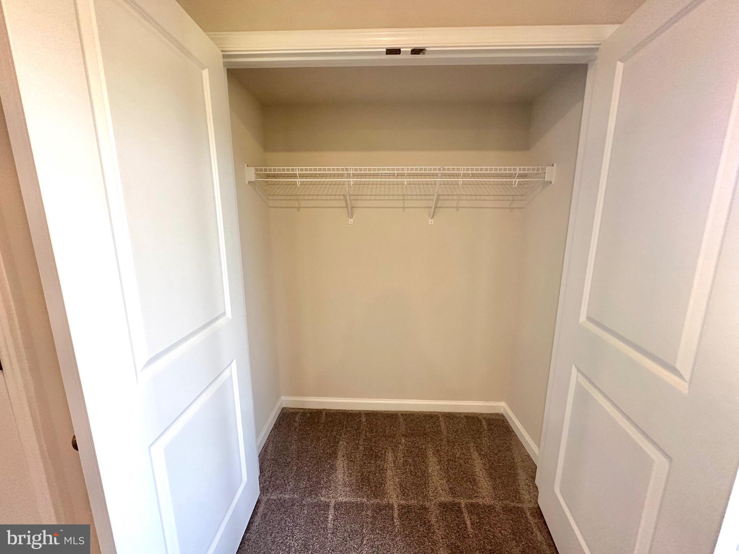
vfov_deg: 85.7
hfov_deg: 102.1
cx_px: 370
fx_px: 299
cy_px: 277
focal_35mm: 14
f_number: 2.2
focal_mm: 2.22
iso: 200
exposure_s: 1/120
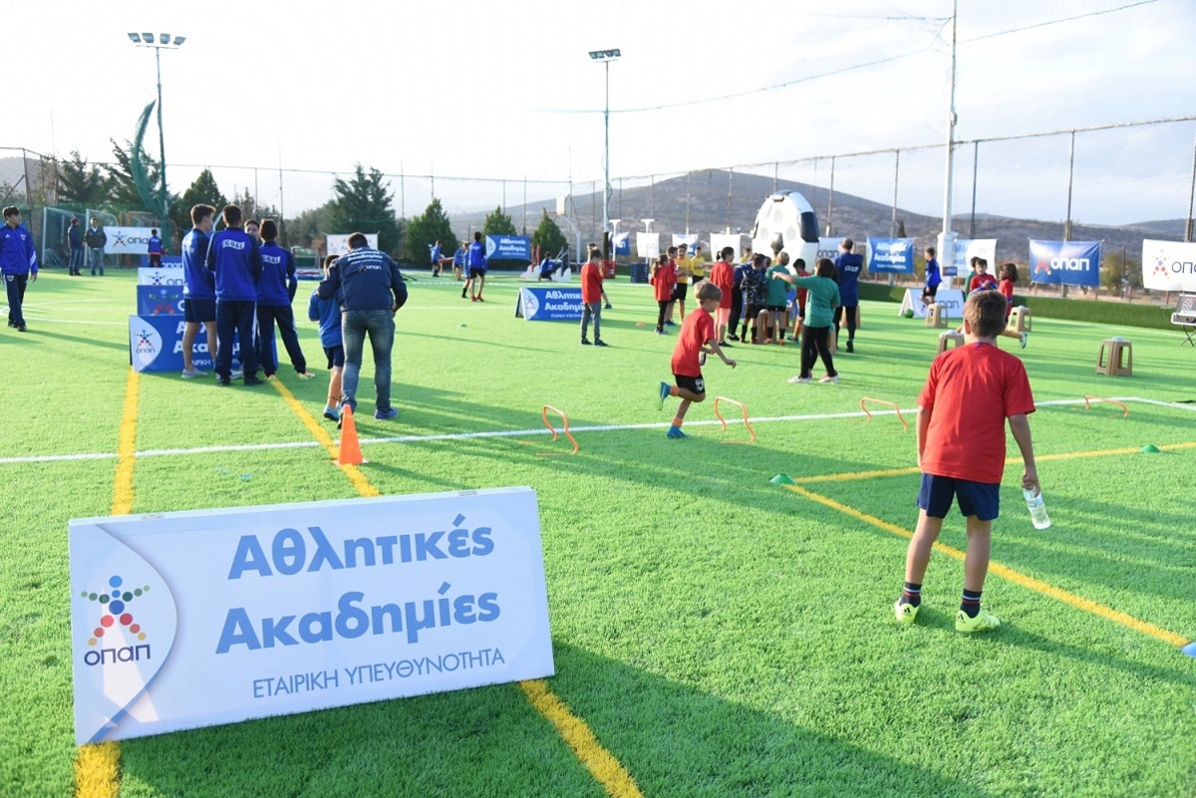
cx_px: 598
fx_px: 997
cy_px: 399
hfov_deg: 61.9
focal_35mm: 30
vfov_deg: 43.6
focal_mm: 30
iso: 2500
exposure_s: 1/4000
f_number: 4
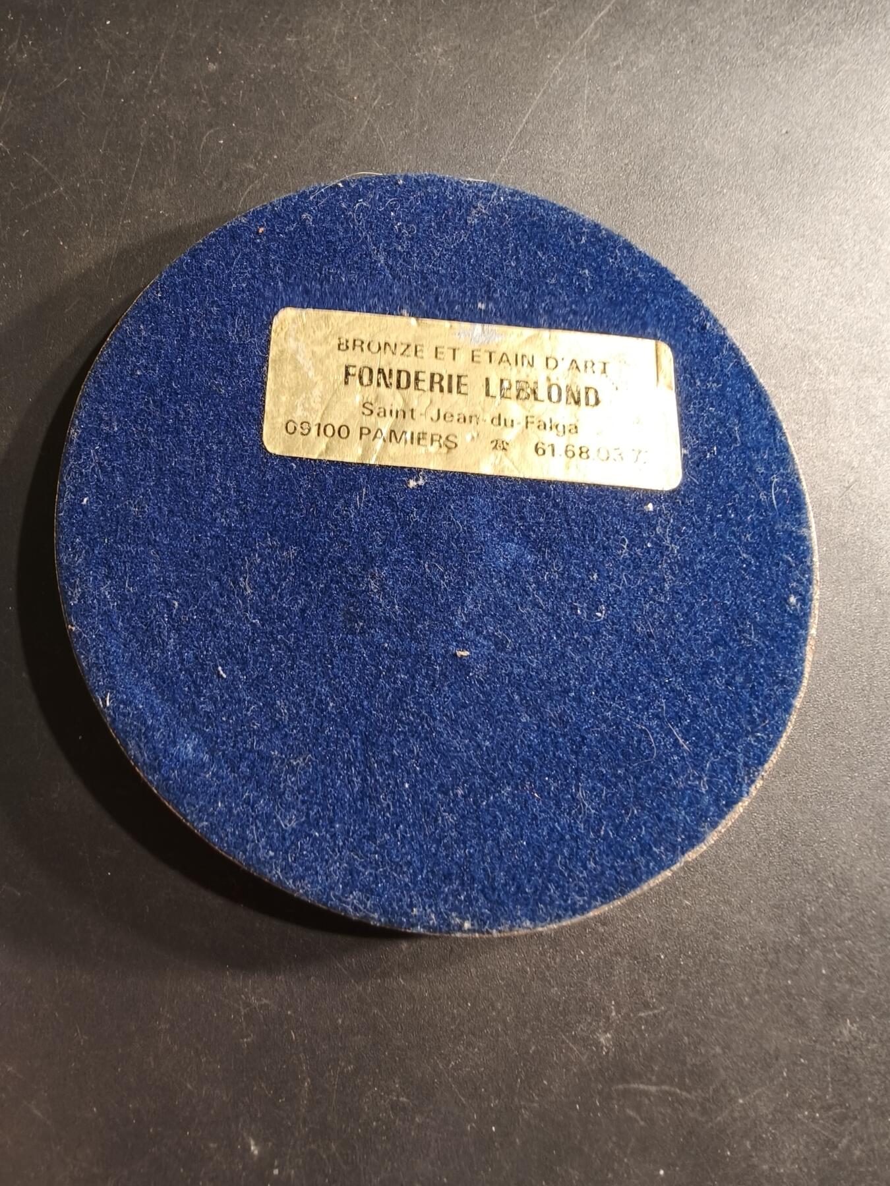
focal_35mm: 23
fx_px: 788
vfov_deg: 73.9
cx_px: 445
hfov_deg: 58.9
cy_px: 593
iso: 125
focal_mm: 2.32
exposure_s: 1/50
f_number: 2
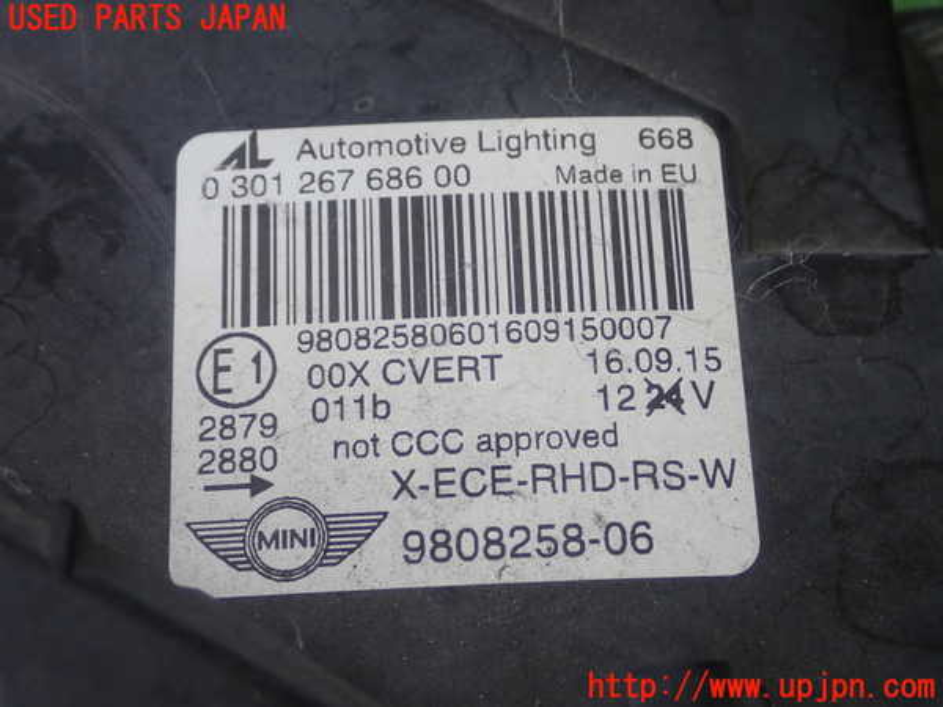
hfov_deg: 36.2
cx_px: 472
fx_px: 1444
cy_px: 354
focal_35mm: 53
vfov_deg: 27.5
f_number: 3.4
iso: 200
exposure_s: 1/100
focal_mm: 9.61
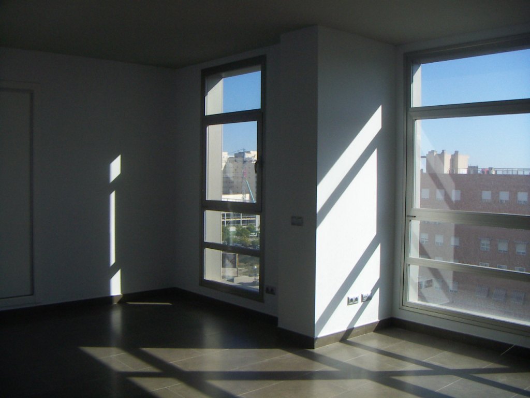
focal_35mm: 36
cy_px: 199
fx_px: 551
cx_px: 265
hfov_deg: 51.4
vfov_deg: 39.7
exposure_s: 1/160
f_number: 6.7
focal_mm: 4.7
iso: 80
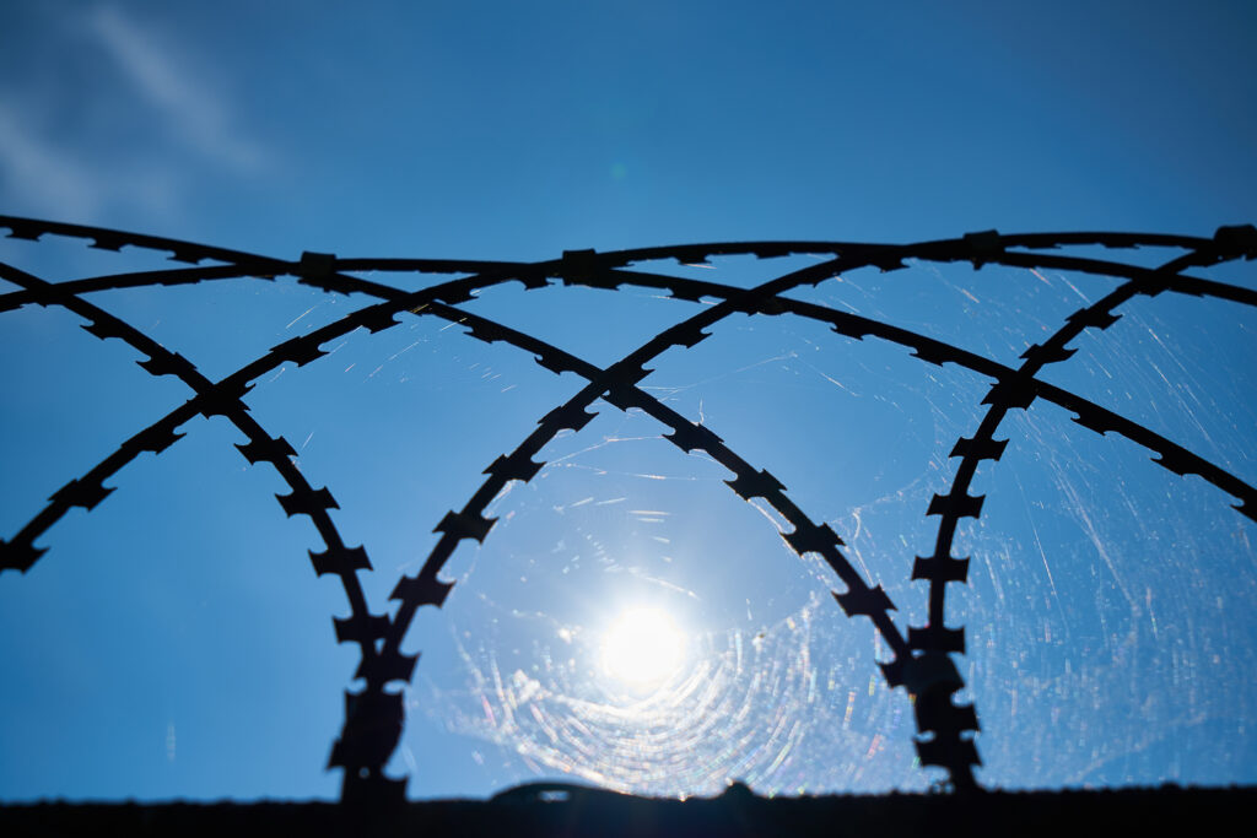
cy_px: 419
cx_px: 628
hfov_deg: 43.6
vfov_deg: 29.9
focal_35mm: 45
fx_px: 1571
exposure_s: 1/3200
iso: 100
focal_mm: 45
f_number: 5.6
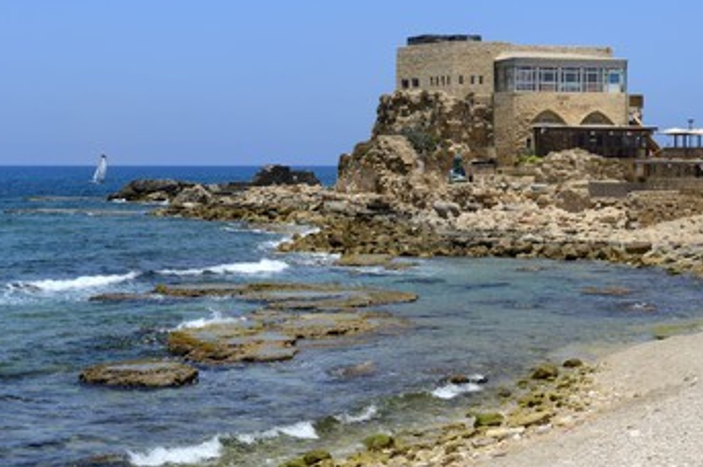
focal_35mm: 76
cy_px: 229
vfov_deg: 17.9
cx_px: 404
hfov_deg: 26.6
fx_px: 1483
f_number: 11
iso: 100
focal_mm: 62
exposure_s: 1/200
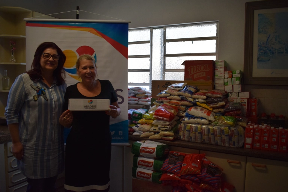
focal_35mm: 30
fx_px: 240
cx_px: 144
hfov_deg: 61.9
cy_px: 96
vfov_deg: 43.6
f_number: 3.5
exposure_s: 1/500
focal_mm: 20
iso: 900
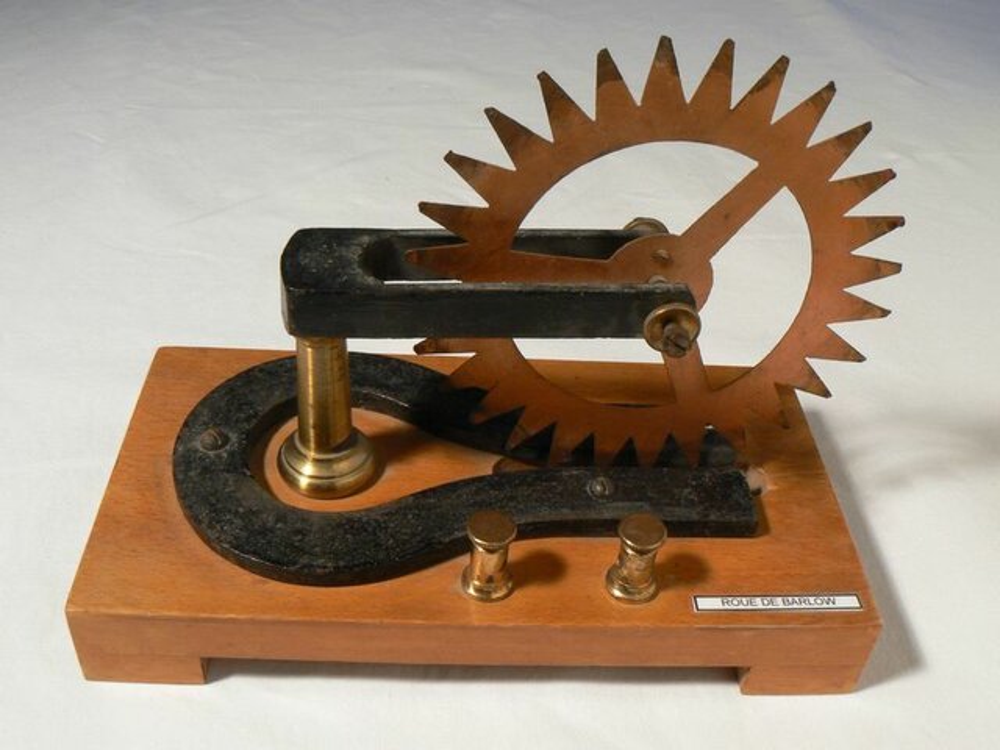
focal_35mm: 36
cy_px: 375
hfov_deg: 51.4
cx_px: 500
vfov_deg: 39.7
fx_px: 1040
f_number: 8
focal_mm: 6
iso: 100
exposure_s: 1/8
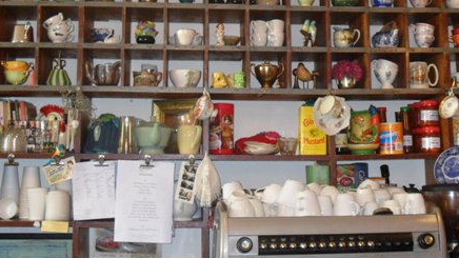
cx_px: 233
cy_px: 51
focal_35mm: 56
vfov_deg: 21.2
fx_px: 681
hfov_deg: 37.2
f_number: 3
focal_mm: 6.3
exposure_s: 1/45
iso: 200
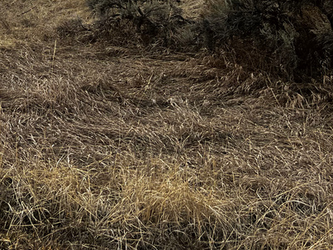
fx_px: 635
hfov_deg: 28.1
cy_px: -22
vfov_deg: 21.2
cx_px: 21
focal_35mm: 66
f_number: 1.5
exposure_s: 1/448
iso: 50
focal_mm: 5.7
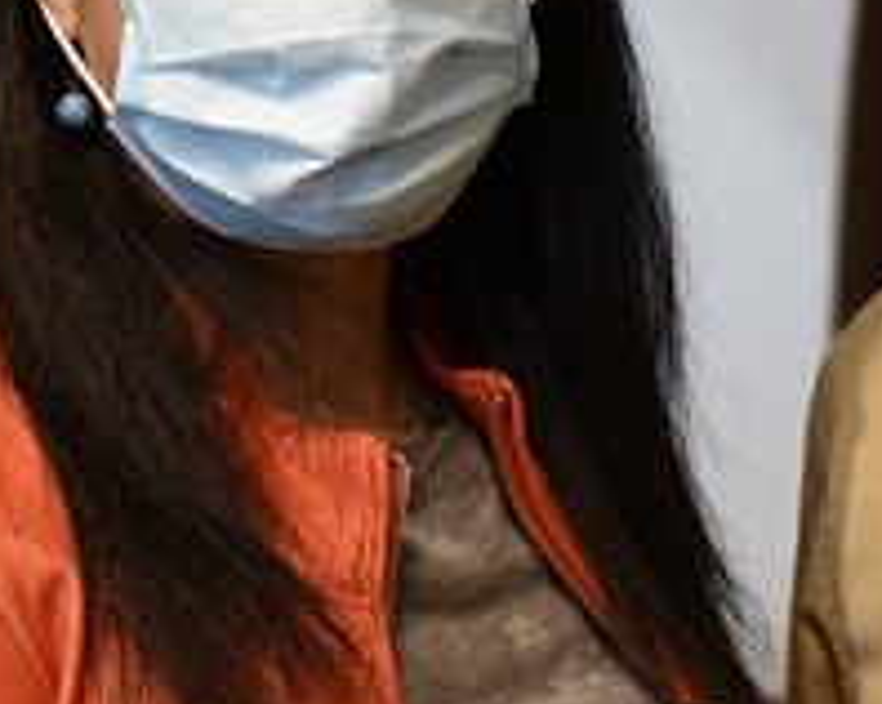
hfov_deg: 12.4
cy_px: 448
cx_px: 1011
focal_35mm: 152
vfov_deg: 10.1
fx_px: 3964
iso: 720
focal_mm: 40
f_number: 2.8
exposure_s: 1/80
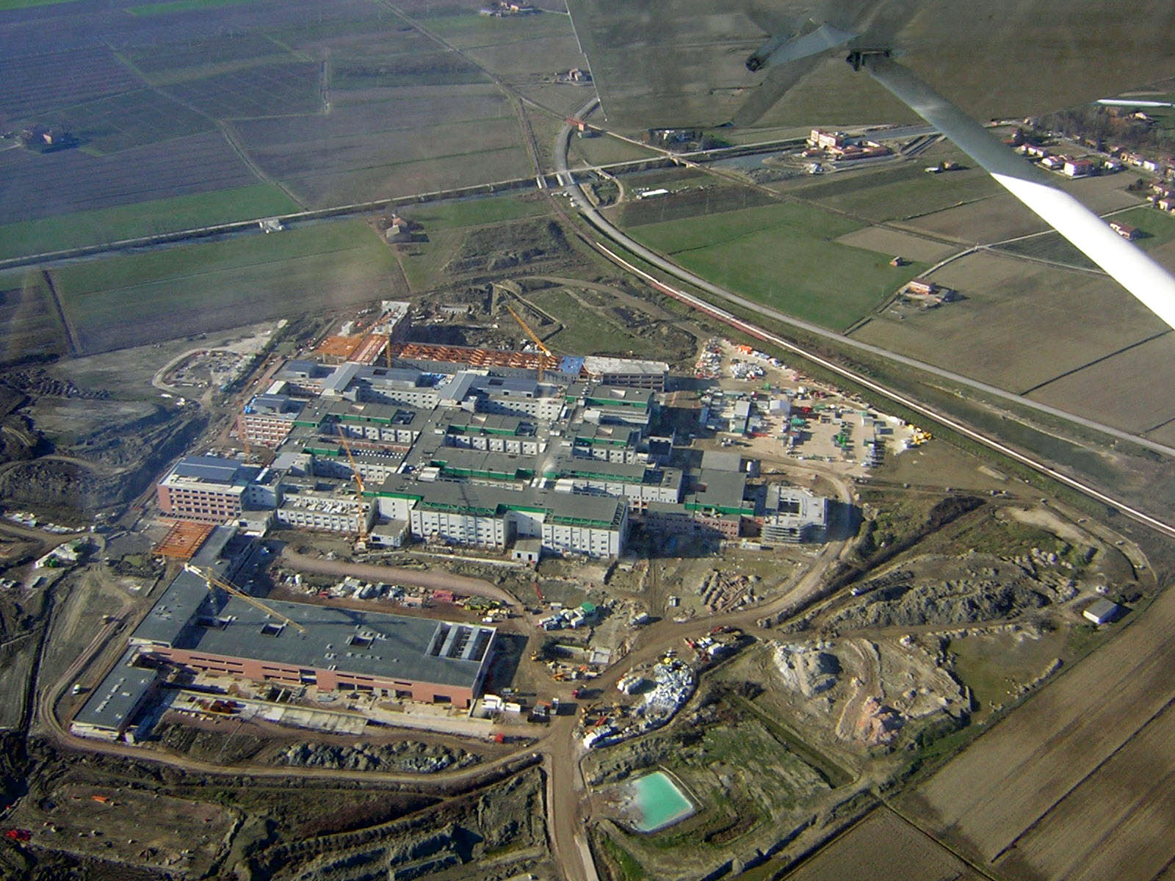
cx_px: 588
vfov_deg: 39.7
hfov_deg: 51.4
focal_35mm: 36
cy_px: 440
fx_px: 1222
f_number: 5.2
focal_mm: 4.7
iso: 50
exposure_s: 1/170
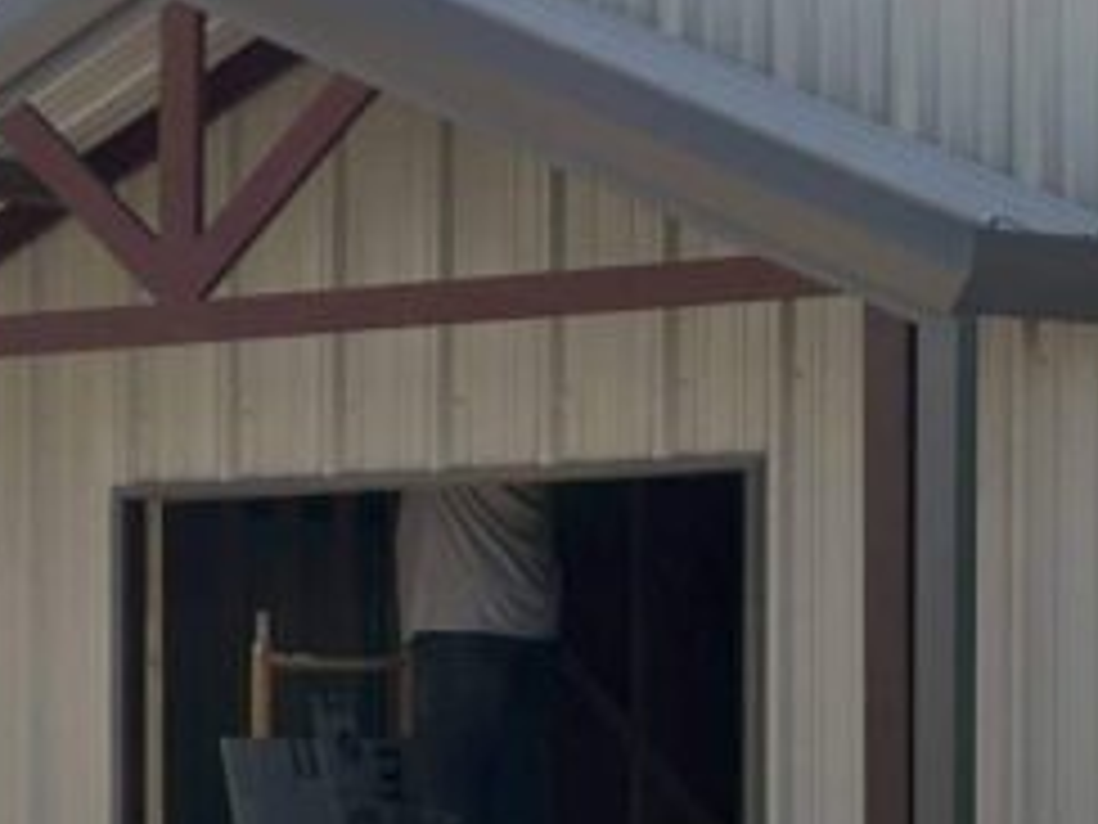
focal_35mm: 189
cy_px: 955
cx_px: -932
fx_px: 5995
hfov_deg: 9.9
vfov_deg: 7.8
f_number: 1.78
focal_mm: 6.86
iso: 64
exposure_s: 1/4016
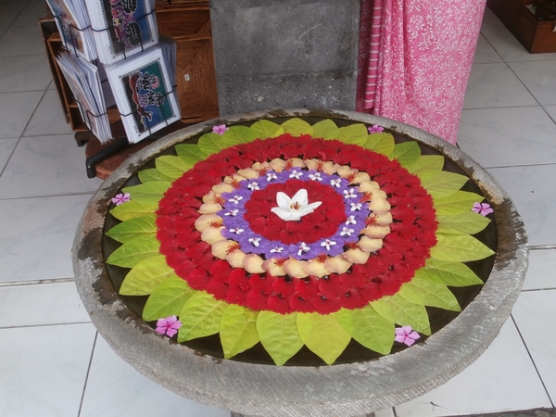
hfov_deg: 49.0
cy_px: 208
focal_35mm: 38
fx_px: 610
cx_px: 278
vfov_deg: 37.7
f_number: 3.9
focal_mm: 6.67
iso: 100
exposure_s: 1/125
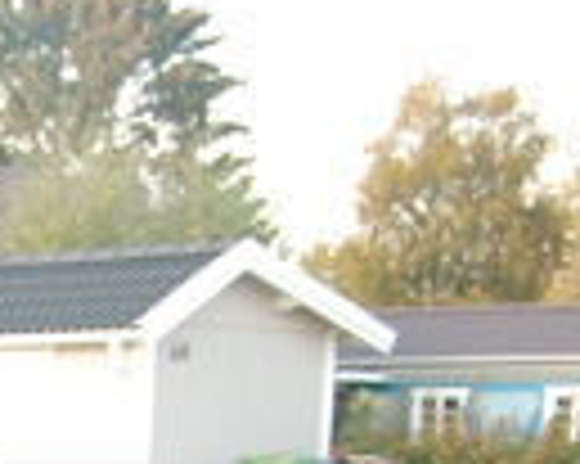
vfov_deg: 10.3
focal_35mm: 140
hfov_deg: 11.9
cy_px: 860
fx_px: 2401
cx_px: -679
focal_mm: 20
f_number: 3.8
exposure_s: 1/10
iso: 200
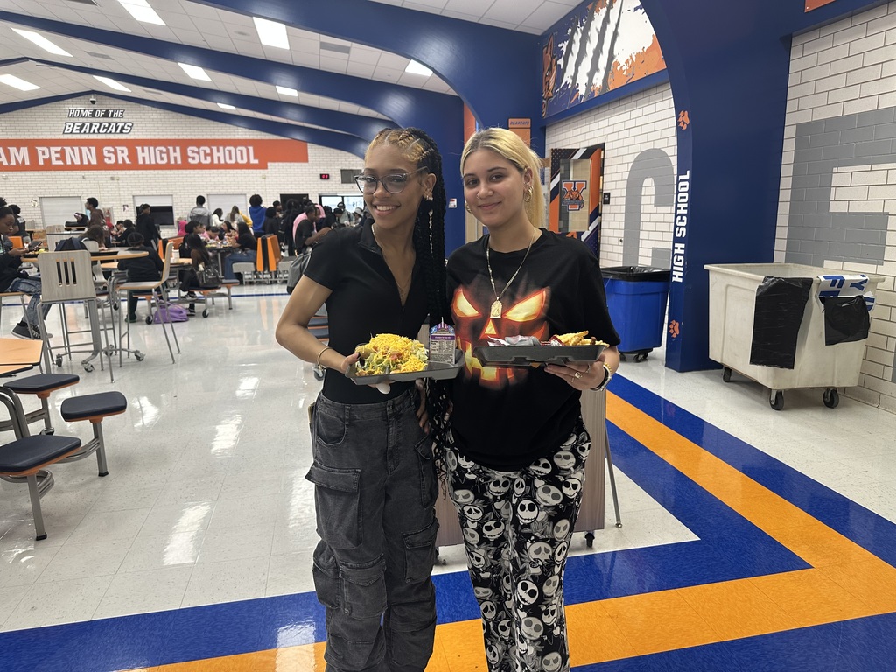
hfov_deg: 71.6
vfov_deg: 56.8
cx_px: 448
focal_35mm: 24
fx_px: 621
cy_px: 336
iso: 125
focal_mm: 6.86
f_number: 1.78
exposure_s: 1/60
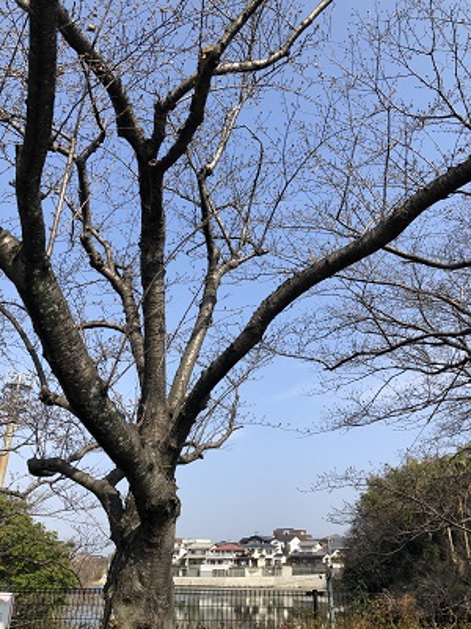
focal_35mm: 28
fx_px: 508
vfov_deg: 63.4
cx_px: 236
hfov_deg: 49.7
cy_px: 314
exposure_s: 1/1736
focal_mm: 3.99
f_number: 1.8
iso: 20
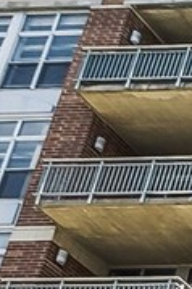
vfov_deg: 12.5
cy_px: 649
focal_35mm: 136
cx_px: 1023
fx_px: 1090
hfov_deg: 5.9
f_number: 7.1
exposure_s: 1/250
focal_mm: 10
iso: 250
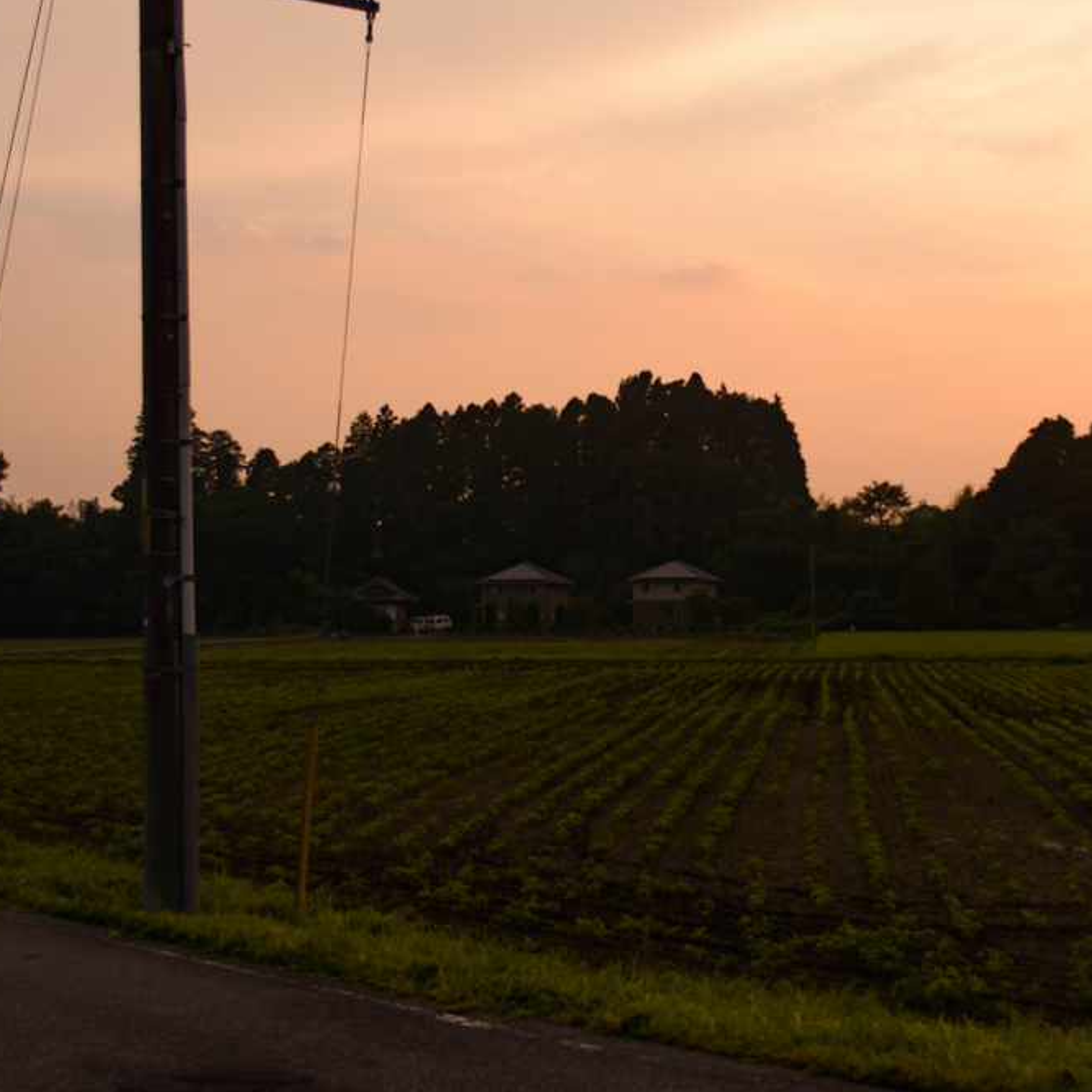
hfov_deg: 35.7
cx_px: 738
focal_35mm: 47
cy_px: 553
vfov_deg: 36.1
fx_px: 1677
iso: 450
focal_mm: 24
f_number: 4
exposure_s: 1/2000
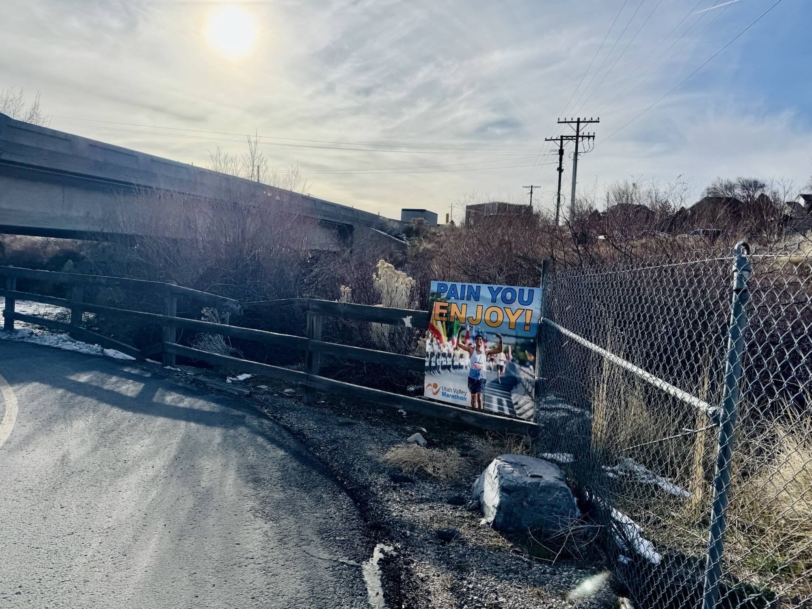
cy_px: 304
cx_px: 406
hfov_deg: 71.6
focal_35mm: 24
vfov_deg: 56.8
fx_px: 563
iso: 64
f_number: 1.78
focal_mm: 6.76
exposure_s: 1/12346
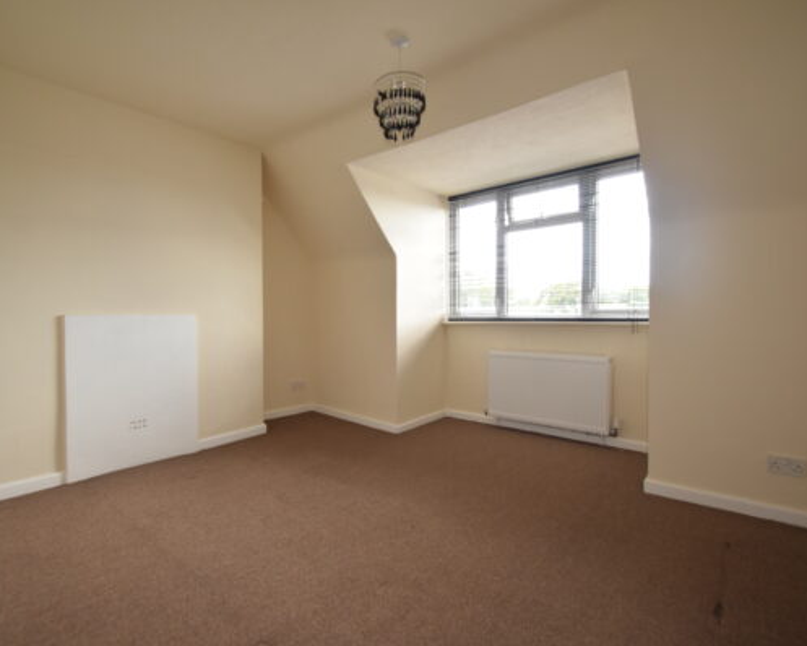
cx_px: 370
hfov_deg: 89.4
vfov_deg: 77.0
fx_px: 406
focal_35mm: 17
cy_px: 322
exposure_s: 1/100
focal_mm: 10
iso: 800
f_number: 5
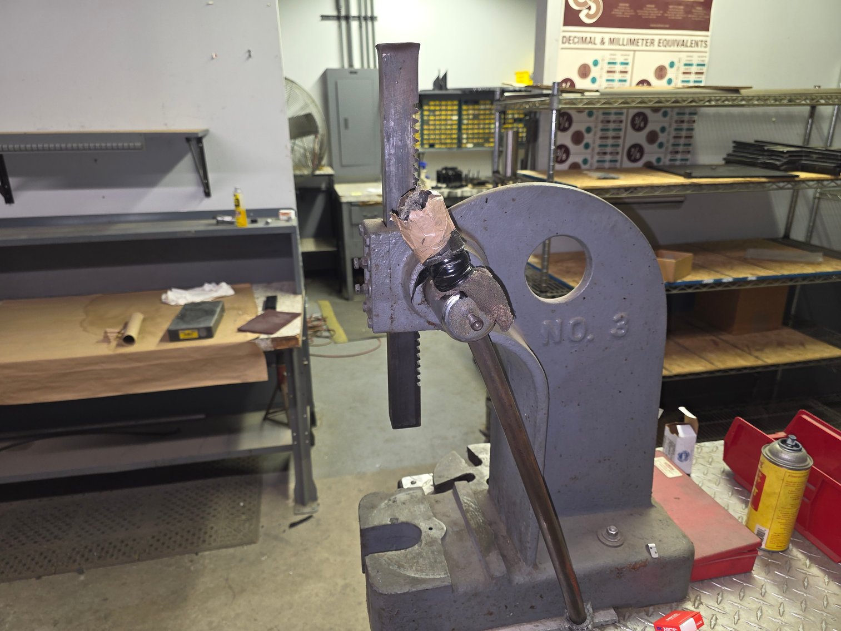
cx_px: 420
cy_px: 316
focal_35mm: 23
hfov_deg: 73.9
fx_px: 559
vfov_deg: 58.9
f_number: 1.7
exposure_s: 1/40
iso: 100
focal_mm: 6.3
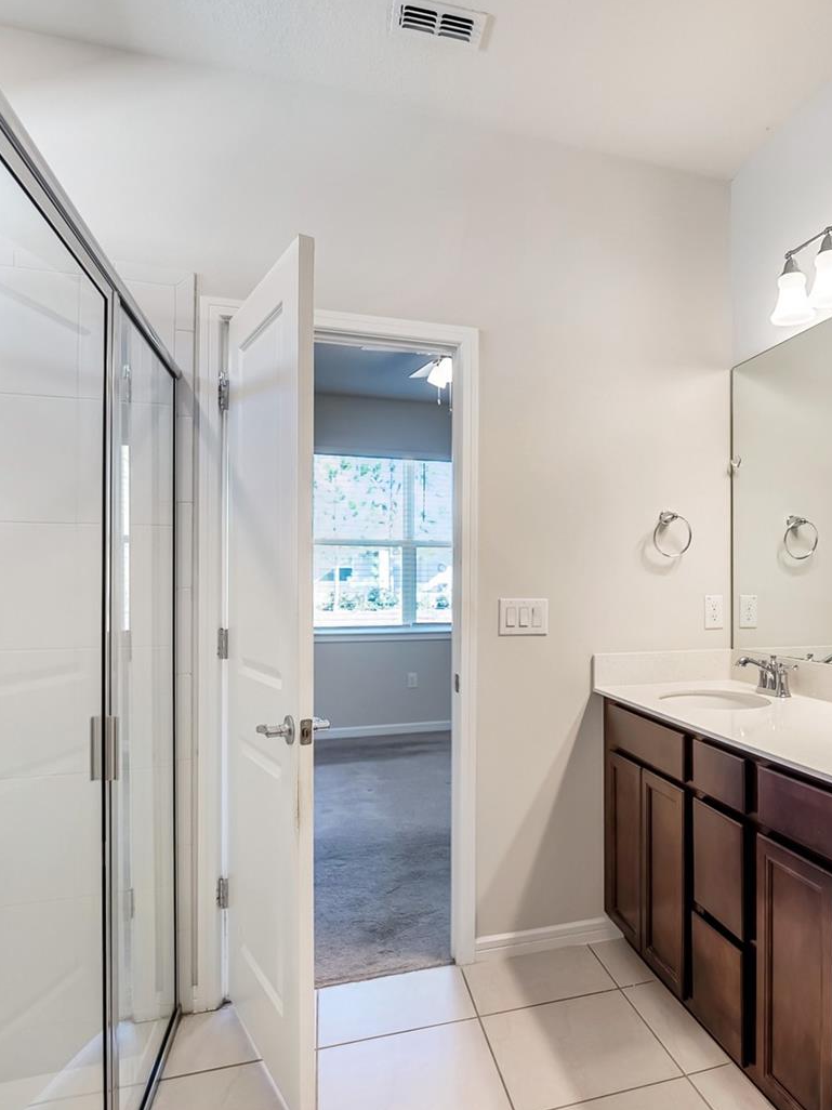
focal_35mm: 21
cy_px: 539
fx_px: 673
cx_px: 584
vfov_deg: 79.0
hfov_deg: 61.2
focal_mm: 14
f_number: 4
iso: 400
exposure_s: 1/1000
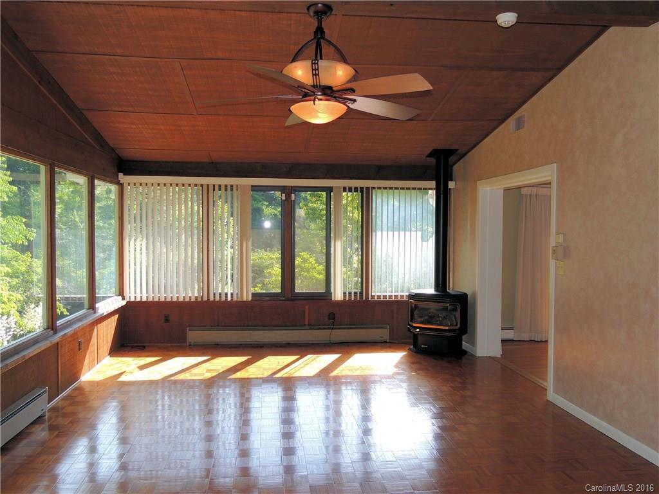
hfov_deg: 60.0
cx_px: 330
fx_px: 571
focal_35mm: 30
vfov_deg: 46.8
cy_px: 247
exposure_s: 1/125
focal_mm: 5.3
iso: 100
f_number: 3.1
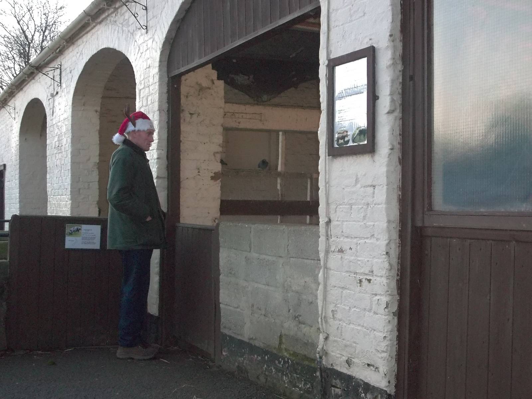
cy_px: 200
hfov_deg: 41.2
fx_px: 707
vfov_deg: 31.5
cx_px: 266
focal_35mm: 46
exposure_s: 1/40
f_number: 3.7
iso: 320
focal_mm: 8.3
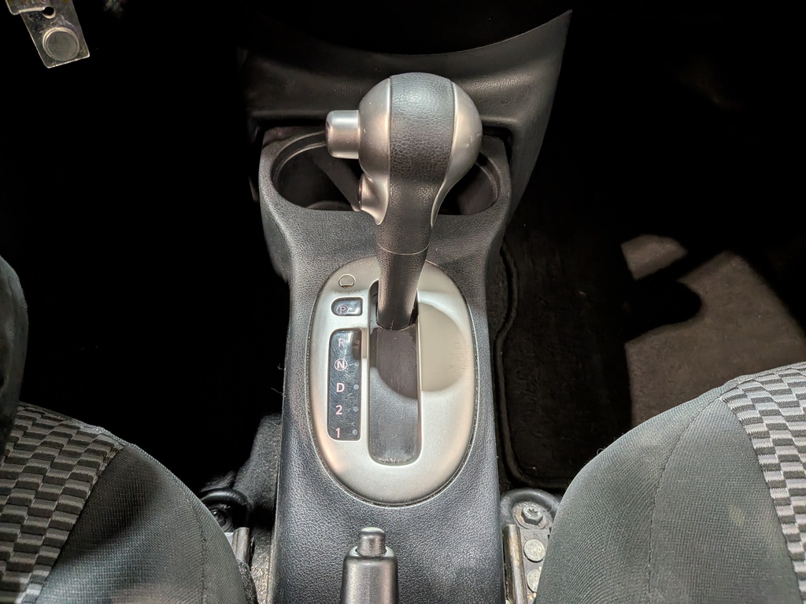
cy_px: 302
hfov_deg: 71.6
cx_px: 403
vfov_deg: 56.8
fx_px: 559
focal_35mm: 24
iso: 33
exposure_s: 1/100
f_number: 1.7
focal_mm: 4.53
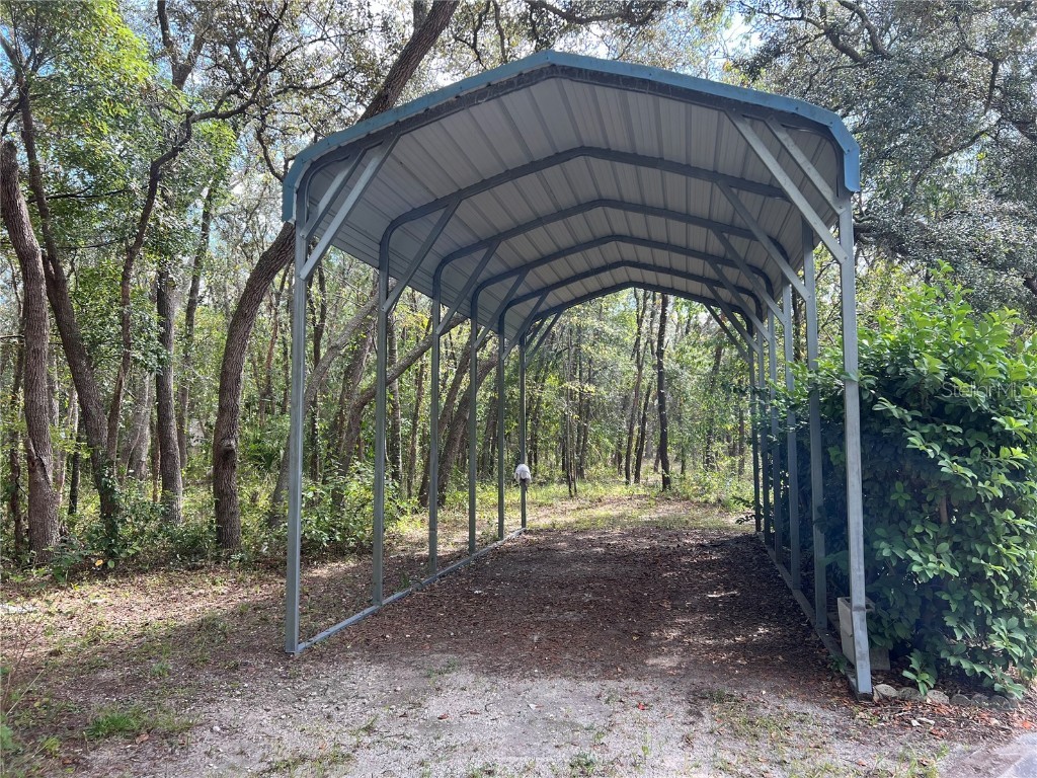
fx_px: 779
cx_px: 518
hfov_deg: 67.3
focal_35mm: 26
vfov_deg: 53.1
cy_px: 389
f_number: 1.5
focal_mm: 5.7
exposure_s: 1/318
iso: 50
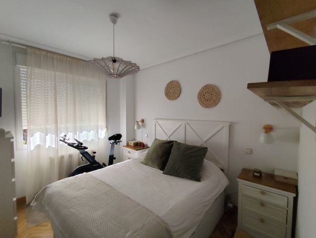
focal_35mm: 16
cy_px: 119
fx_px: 146
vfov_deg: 78.2
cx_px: 158
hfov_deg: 94.5
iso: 50
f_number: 2.2
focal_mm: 1.65
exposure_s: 1/365
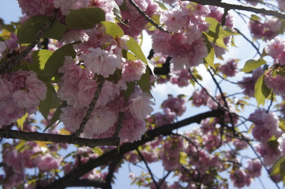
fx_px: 474
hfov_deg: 33.4
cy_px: 94
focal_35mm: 60
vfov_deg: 22.6
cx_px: 142
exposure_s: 1/500
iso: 200
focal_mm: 40
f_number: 8
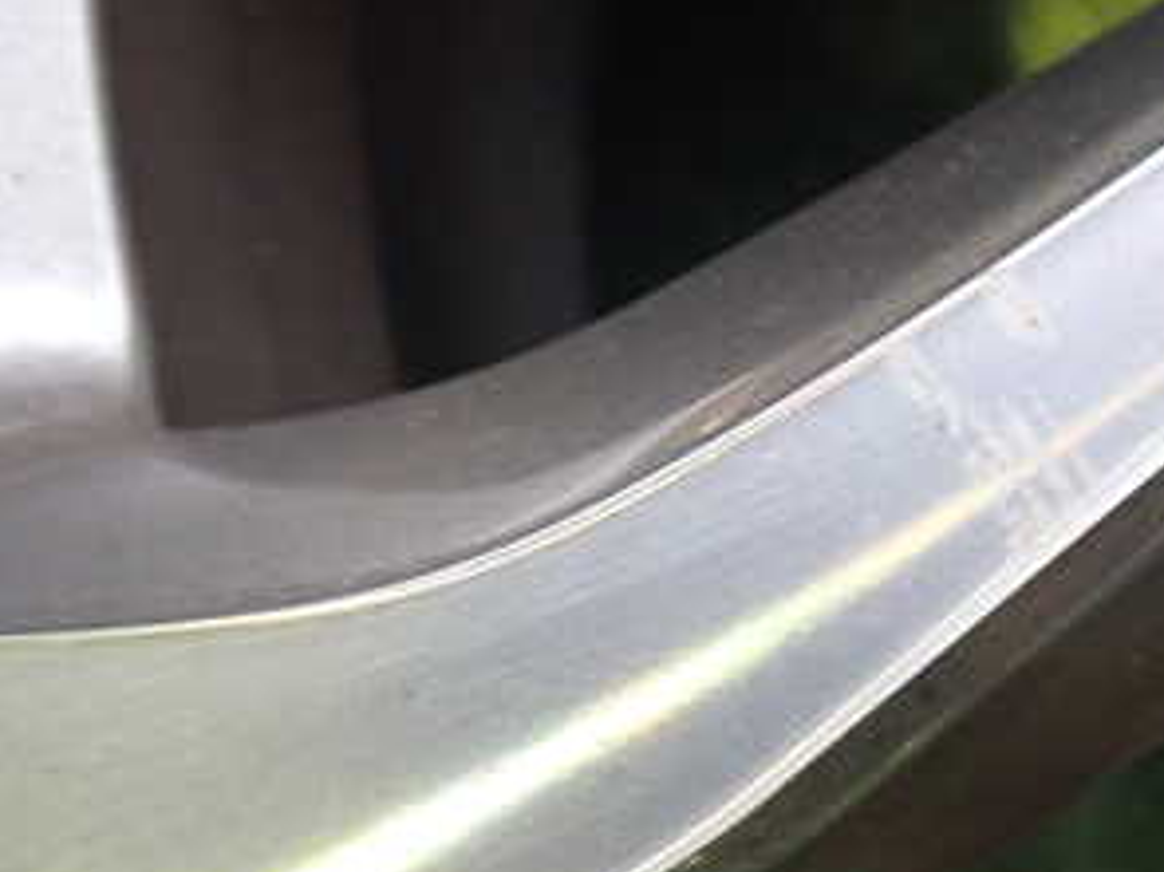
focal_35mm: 61
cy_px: 335
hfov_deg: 30.5
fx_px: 2050
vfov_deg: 24.0
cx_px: 1022
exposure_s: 1/30
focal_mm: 5.4
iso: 640
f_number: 2.3
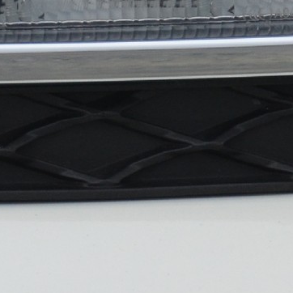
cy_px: 3
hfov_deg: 1.0
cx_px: 192
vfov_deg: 1.0
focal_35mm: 1755
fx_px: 16806
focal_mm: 200
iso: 560
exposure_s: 1/1000
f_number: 5.6
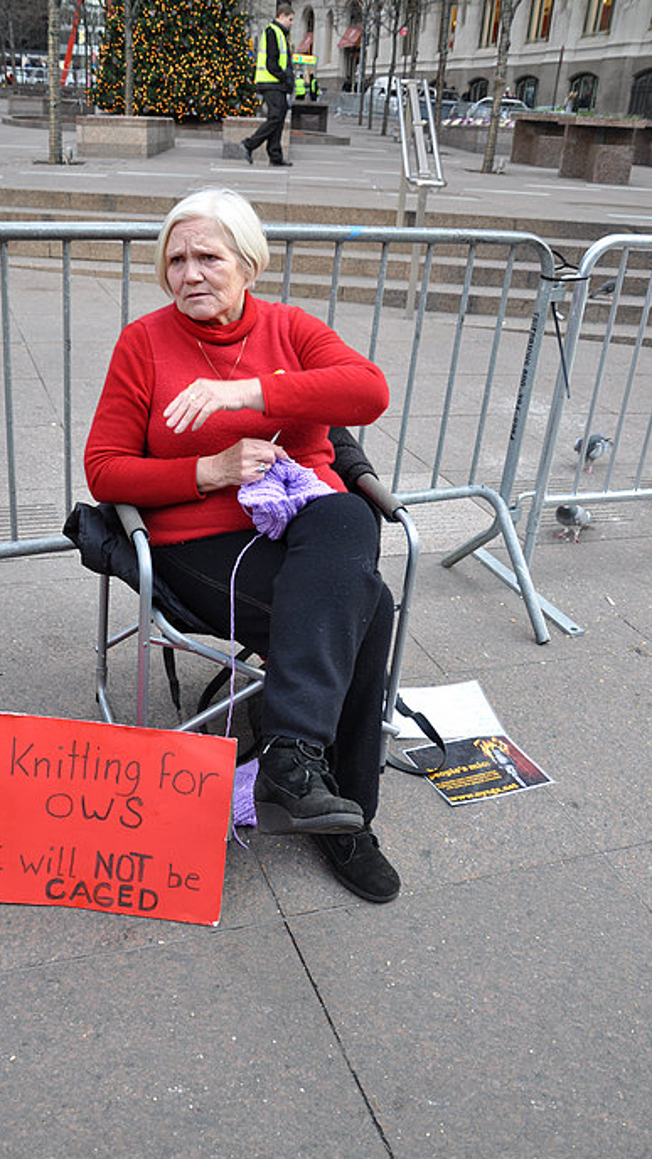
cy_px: 578
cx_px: 264
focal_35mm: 34
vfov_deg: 58.7
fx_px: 1031
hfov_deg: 35.0
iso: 400
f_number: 5
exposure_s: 1/100
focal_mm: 21
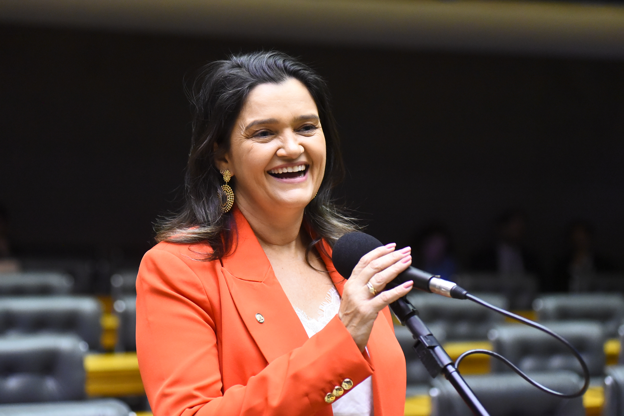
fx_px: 1387
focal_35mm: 80
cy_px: 208
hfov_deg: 25.4
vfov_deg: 17.1
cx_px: 312
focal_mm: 80
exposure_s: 1/160
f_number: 4
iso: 6400
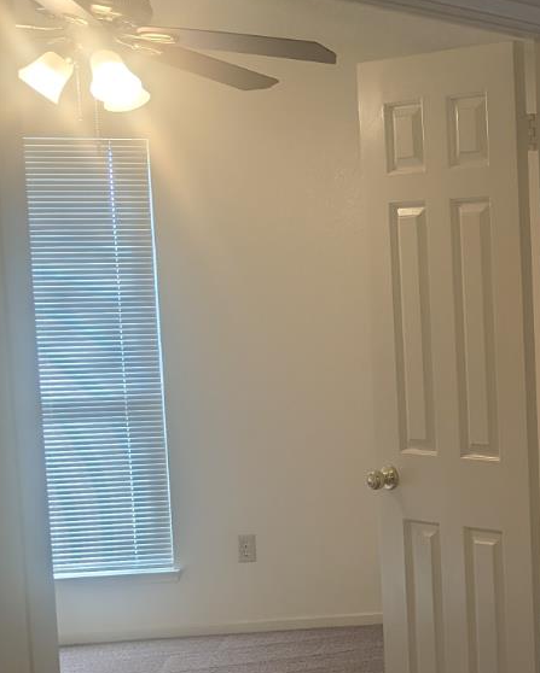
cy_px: 415
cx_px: 883
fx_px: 1258
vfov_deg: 29.9
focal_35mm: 63
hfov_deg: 19.8
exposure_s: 1/60
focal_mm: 6.9
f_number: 1.68
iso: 29
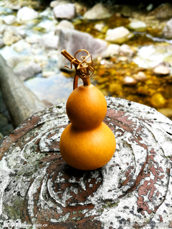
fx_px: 179
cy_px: 114
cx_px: 86
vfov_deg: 65.3
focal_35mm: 27
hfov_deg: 51.4
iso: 50
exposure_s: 1/168
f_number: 2.2
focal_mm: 3.95
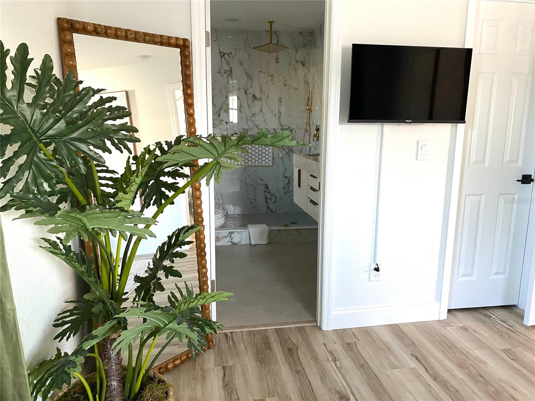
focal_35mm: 26
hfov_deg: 67.3
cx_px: 268
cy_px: 200
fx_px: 402
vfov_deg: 53.1
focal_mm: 4.25
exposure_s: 1/60
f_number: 1.8
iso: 250
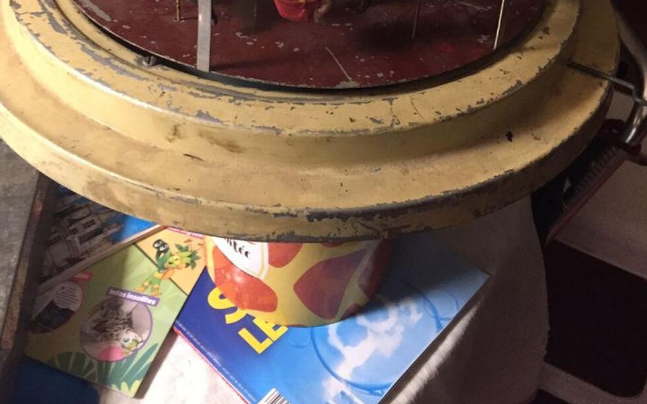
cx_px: 320
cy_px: -26
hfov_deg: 47.2
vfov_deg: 28.1
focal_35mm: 42
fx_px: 741
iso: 250
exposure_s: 1/17
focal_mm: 4.15
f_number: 2.2
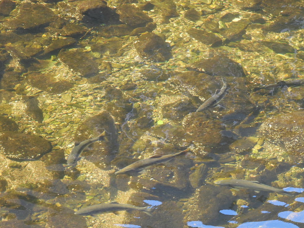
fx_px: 2046
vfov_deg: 6.4
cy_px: 142
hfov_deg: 8.5
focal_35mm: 233
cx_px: 161
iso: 200
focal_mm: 33
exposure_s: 1/60
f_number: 4.5
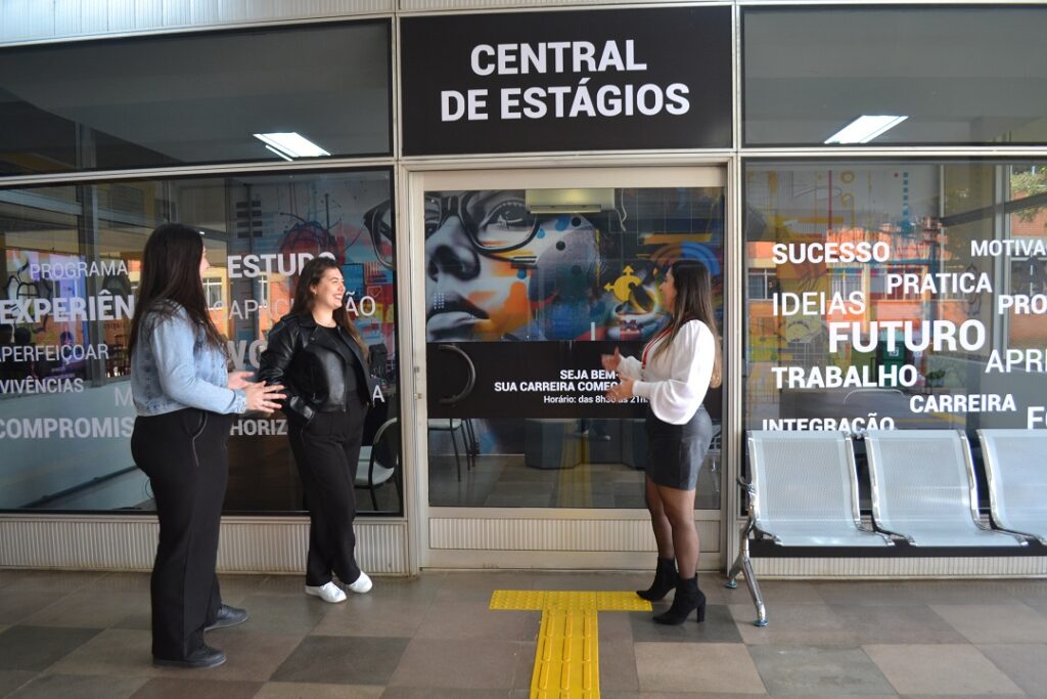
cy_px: 350
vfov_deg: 47.9
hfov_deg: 67.4
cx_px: 524
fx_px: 785
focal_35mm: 27
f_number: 3.5
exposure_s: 1/50
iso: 400
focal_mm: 18
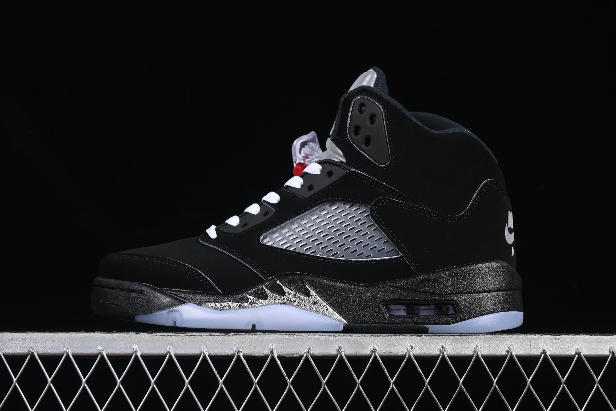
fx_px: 1283
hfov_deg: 27.0
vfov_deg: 18.2
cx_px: 308
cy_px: 206
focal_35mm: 75
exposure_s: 1/50
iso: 160
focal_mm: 50
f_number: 6.3
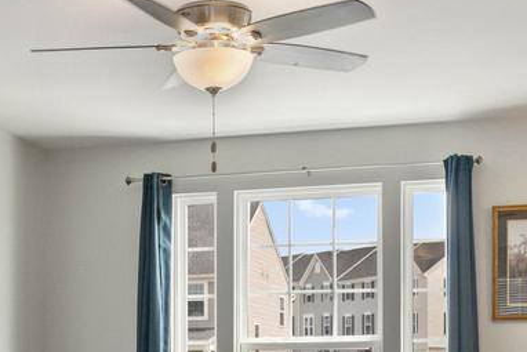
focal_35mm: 83
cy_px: 390
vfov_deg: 16.0
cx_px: 197
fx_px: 1215
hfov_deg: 24.4
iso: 320
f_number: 4
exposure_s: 1/200
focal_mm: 31
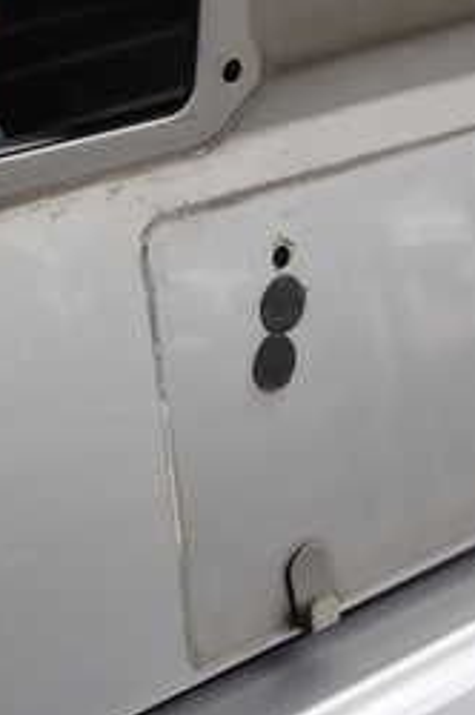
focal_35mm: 75
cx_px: 140
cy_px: 546
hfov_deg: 18.1
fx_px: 1488
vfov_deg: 26.6
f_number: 3.2
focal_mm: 5.4
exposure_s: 1/80
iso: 100
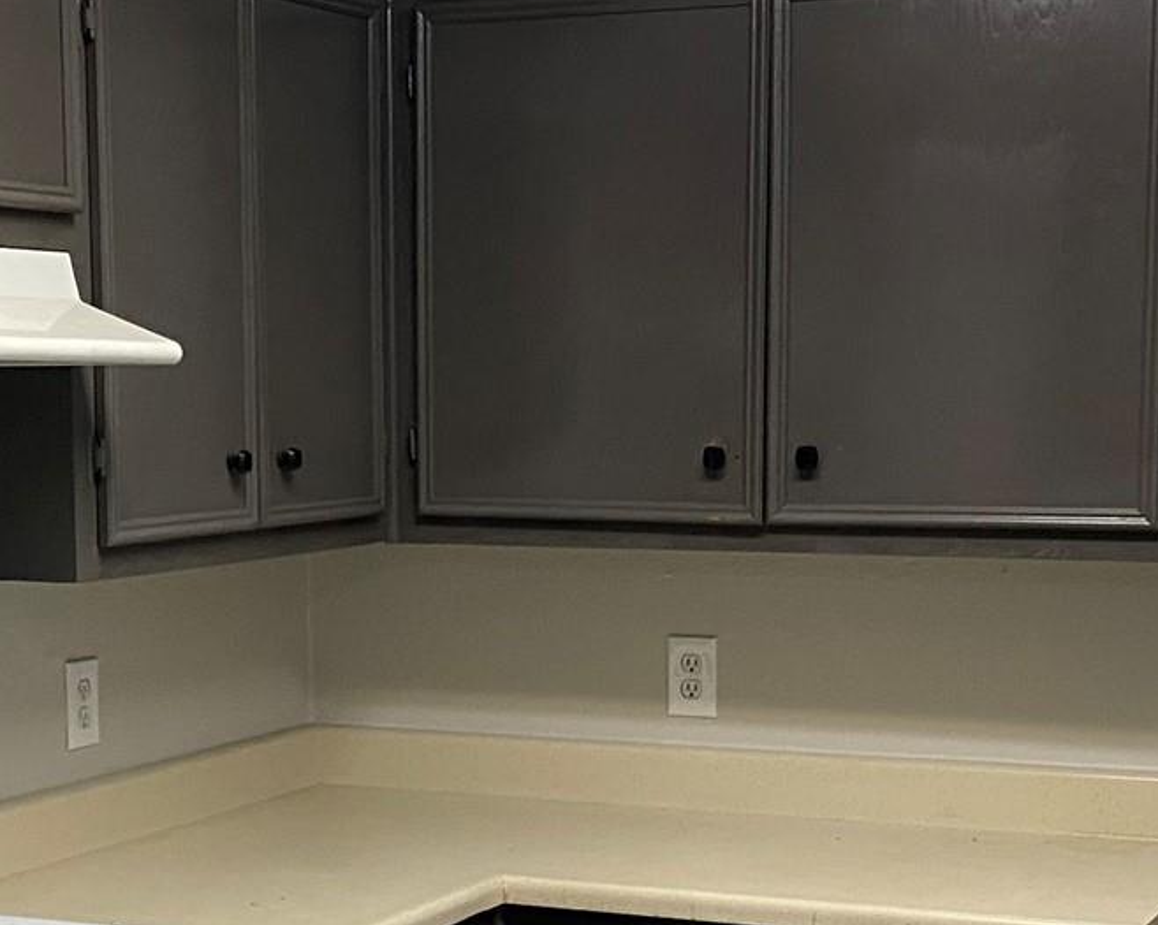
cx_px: 493
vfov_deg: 19.3
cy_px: 703
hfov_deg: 24.1
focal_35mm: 79
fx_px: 2707
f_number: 1.8
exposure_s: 1/60
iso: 200
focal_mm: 4.25
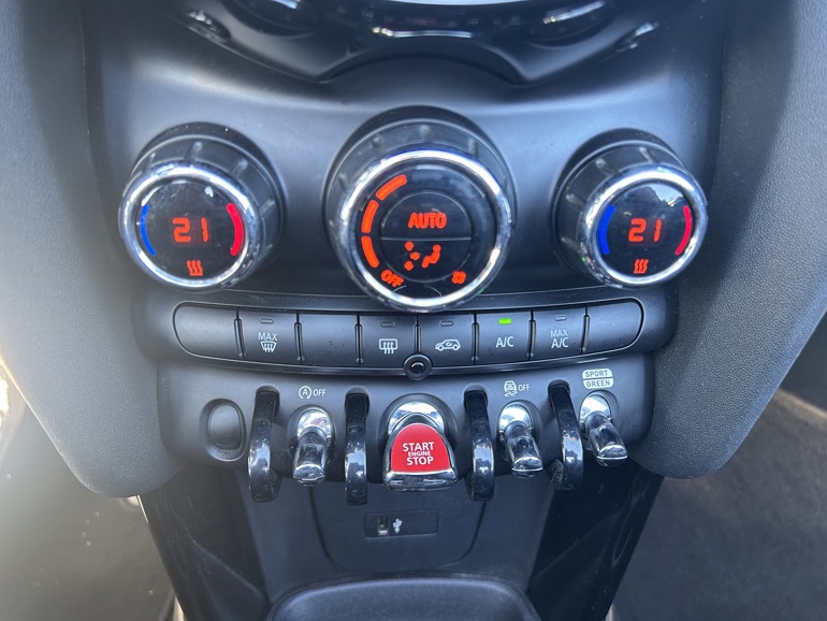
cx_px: 425
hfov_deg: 65.3
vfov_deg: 51.4
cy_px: 307
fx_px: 645
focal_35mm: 27
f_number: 1.5
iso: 160
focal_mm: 5.7
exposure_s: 1/60
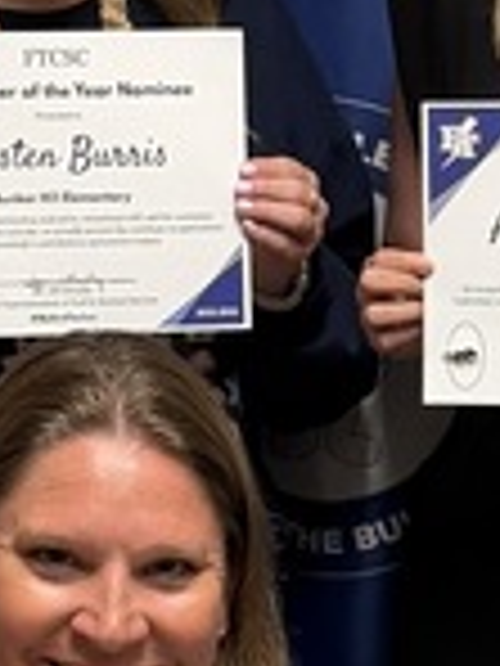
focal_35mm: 166
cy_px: 886
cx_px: 446
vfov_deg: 11.6
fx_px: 3197
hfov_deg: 8.9
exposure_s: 1/78
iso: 200
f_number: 1.78
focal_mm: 6.76
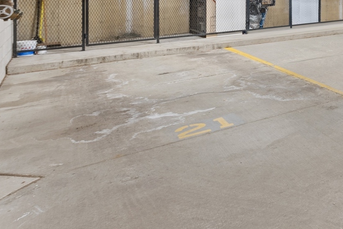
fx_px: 333
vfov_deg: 32.6
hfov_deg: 33.7
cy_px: -30
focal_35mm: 35
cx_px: 472
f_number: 9
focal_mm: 12
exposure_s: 4
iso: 200
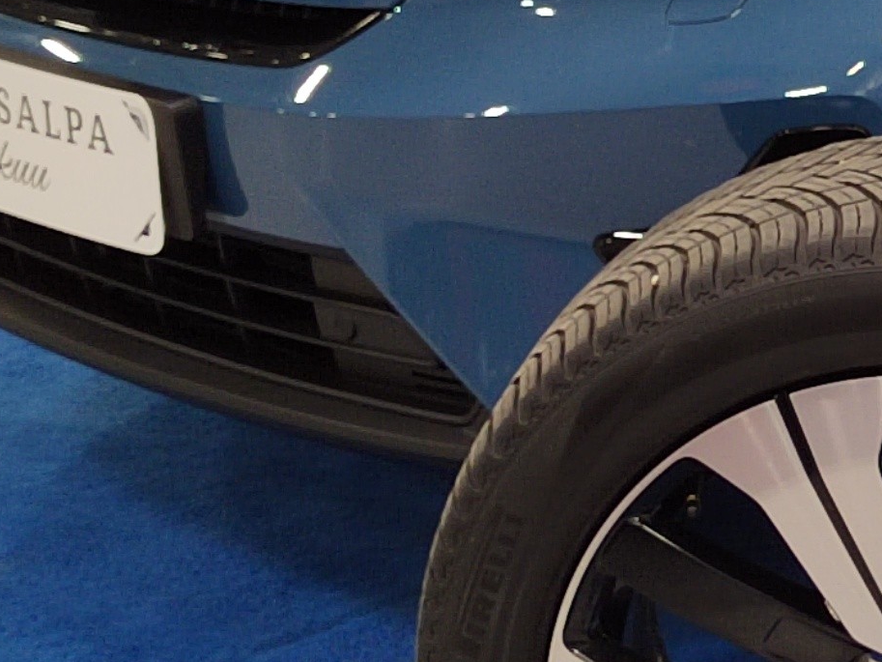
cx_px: 1239
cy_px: 9
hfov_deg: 15.0
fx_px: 3160
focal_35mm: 124
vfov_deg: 11.8
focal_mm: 5.52
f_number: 1.9
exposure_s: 1/100
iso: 797
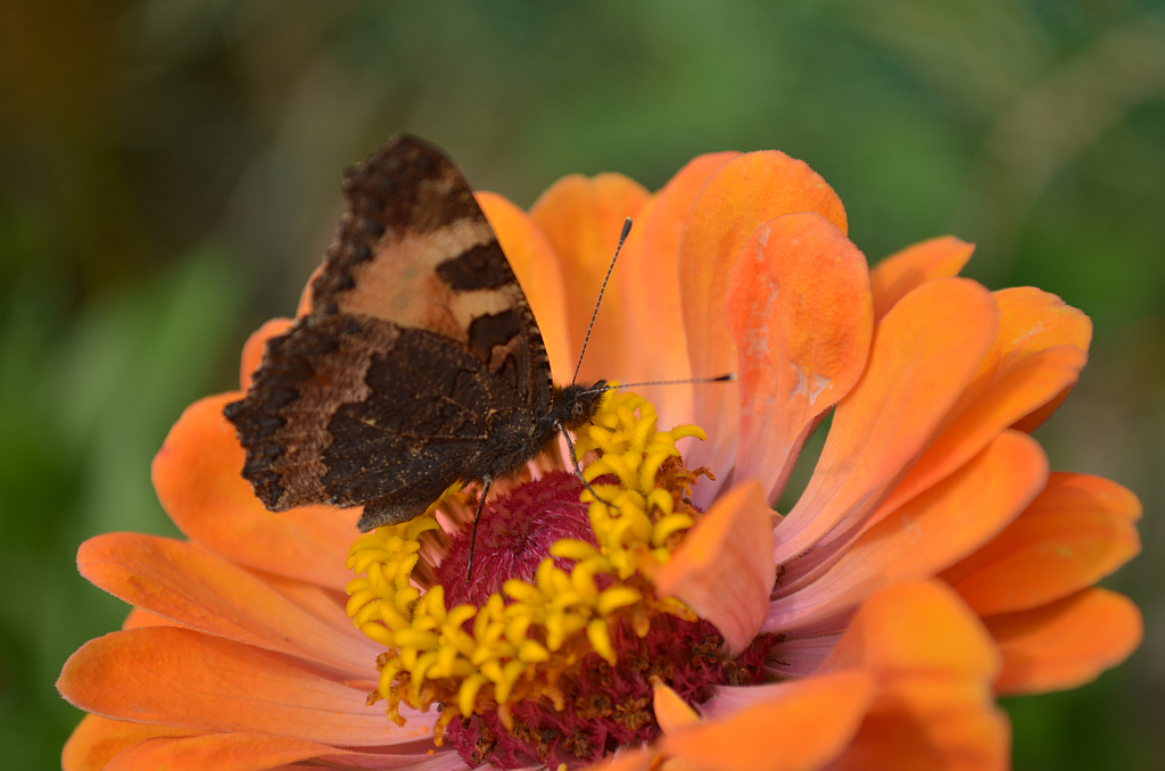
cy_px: 386
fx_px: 2664
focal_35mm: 82
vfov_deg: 16.5
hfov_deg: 24.7
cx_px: 582
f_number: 5.6
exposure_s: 1/320
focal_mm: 55
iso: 100
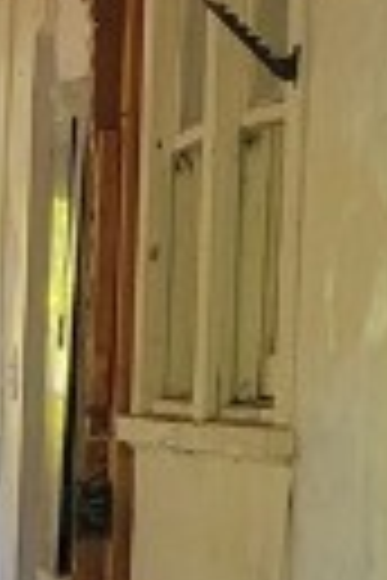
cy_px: 724
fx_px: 3450
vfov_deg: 9.5
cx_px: -774
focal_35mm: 214
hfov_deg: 6.0
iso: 200
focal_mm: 5.4
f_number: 1.8
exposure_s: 1/120
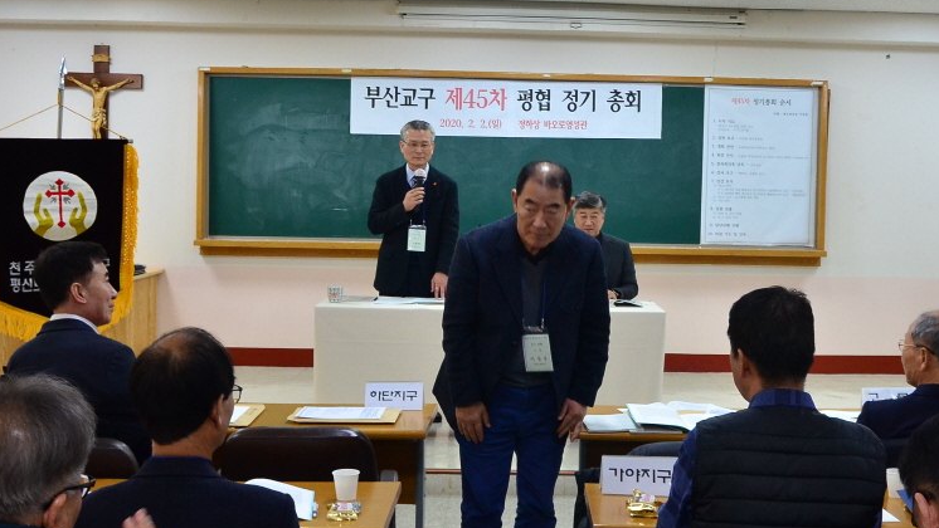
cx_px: 571
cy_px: 246
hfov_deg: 38.3
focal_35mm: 54
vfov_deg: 22.2
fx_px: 1345
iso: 800
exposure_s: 1/80
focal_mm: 22
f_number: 5
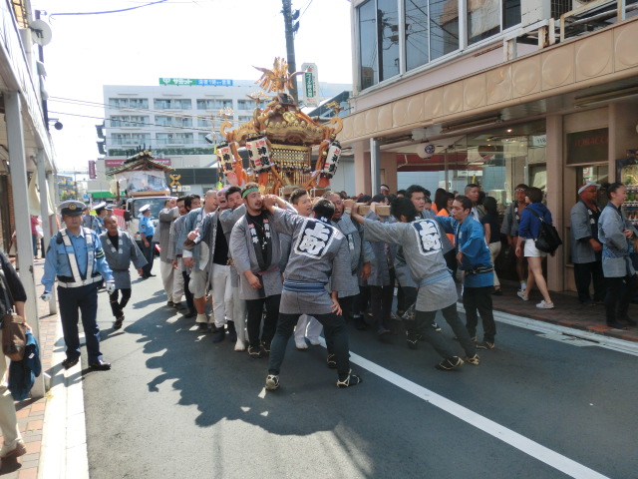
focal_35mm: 28
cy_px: 240
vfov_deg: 49.7
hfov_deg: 63.4
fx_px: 516
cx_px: 319
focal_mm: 5
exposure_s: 1/640
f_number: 3
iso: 100
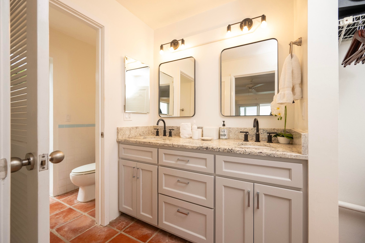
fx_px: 152
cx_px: 182
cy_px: 121
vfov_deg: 77.3
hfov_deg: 100.4
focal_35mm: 15
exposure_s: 1/60
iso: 800
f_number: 5
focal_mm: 14
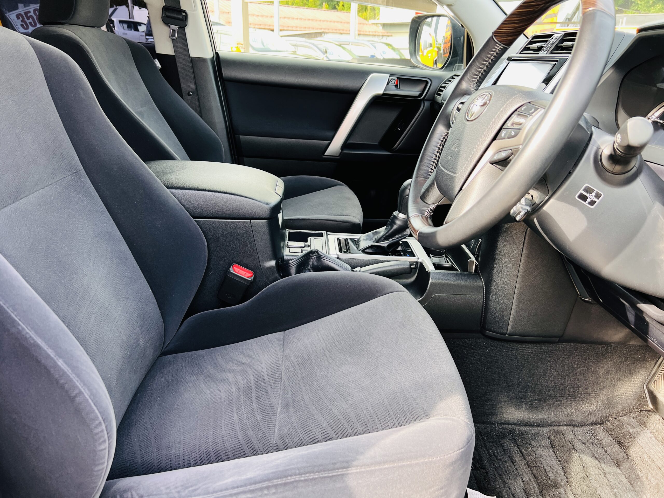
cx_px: 332
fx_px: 499
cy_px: 249
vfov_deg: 53.1
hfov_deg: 67.3
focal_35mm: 26
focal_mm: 5.7
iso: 64
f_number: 1.5
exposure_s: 1/121
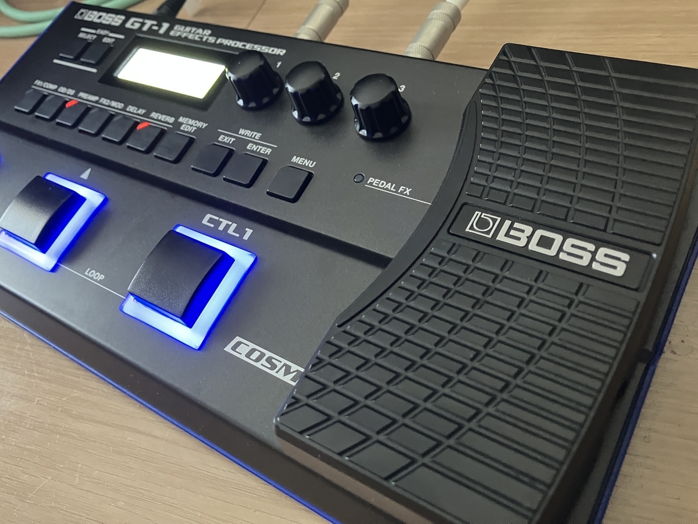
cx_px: 349
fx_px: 565
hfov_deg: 63.4
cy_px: 262
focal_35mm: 28
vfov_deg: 49.7
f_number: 1.8
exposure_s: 1/30
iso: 640
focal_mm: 3.99
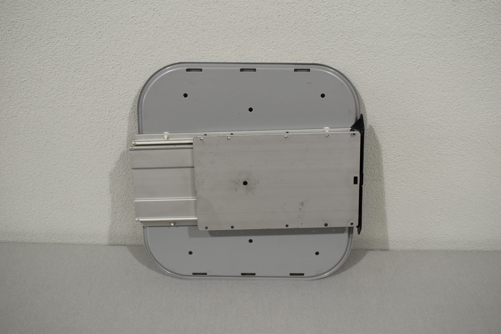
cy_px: 167
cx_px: 250
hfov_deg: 51.3
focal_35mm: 38
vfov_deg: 35.5
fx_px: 522
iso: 360
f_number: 5.6
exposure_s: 1/125
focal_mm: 25
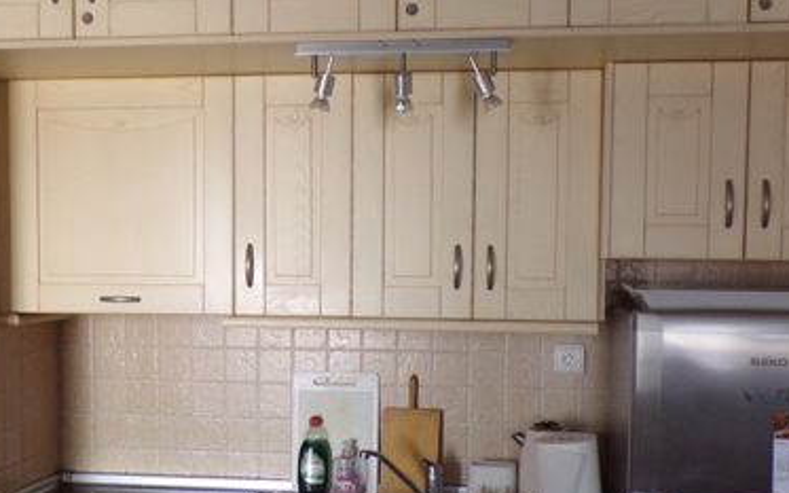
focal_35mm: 48
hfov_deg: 41.8
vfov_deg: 26.8
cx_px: 380
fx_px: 1032
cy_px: 303
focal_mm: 4.3
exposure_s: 1/34
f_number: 3
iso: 200
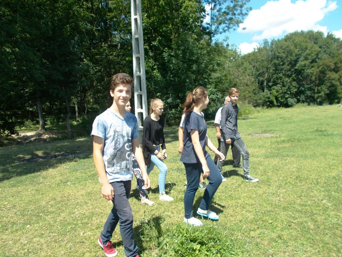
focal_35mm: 26
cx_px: 171
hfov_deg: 67.3
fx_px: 257
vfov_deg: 53.1
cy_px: 128
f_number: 3.2
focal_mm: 4.6
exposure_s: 1/500
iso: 80
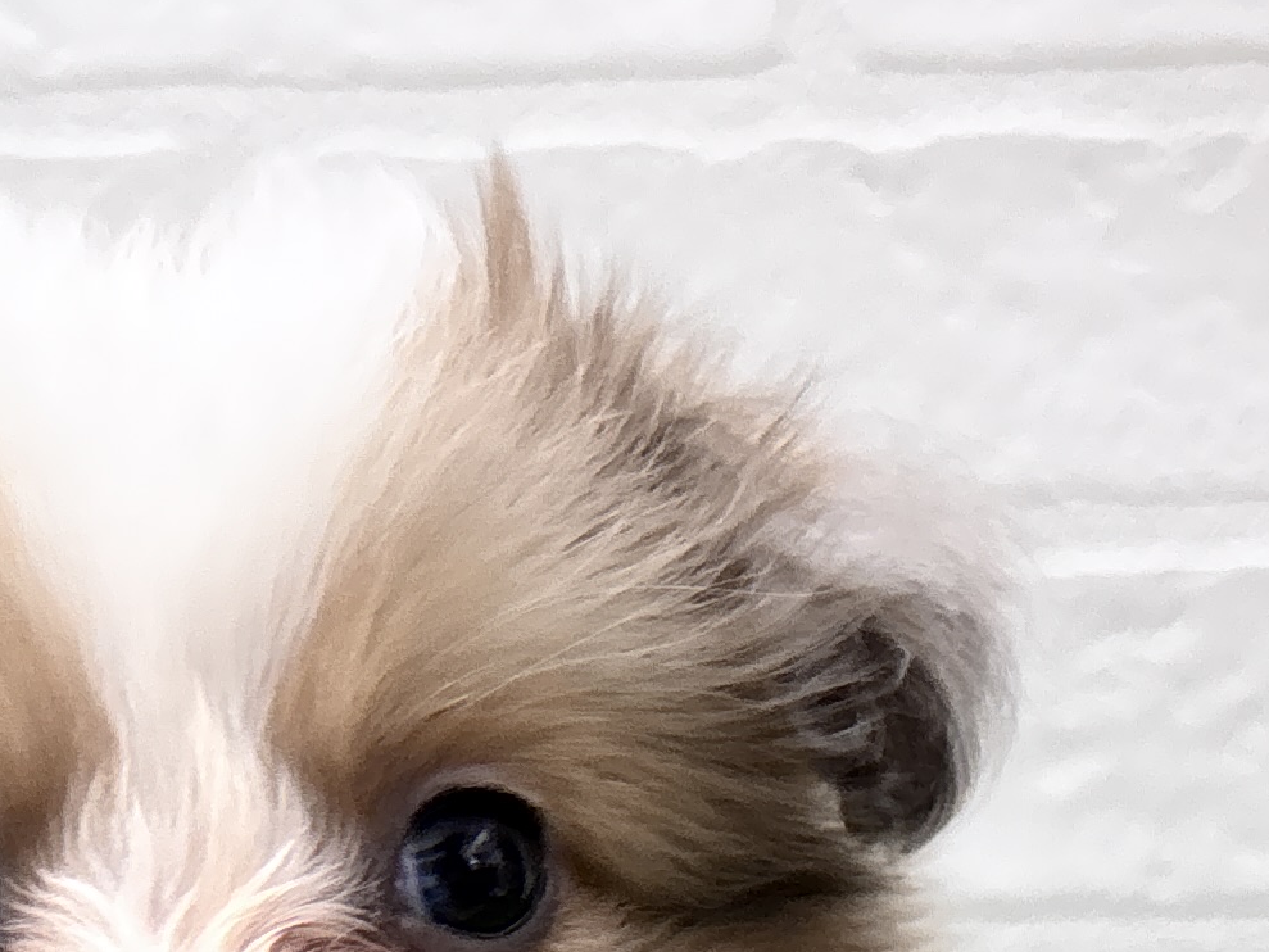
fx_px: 3886
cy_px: 1460
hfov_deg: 18.4
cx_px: 241
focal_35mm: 106
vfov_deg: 13.1
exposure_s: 1/50
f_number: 1.6
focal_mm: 5.96
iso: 200
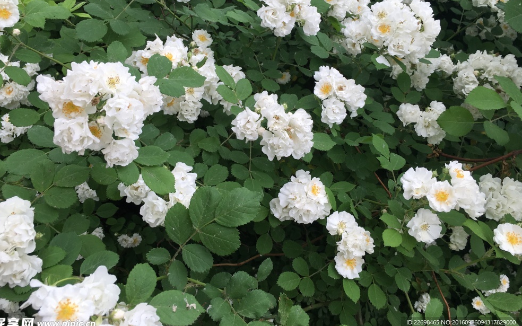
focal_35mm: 32
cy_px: 129
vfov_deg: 39.3
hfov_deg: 59.6
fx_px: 455
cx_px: 255
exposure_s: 1/229
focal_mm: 4.15
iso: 25
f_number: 2.2
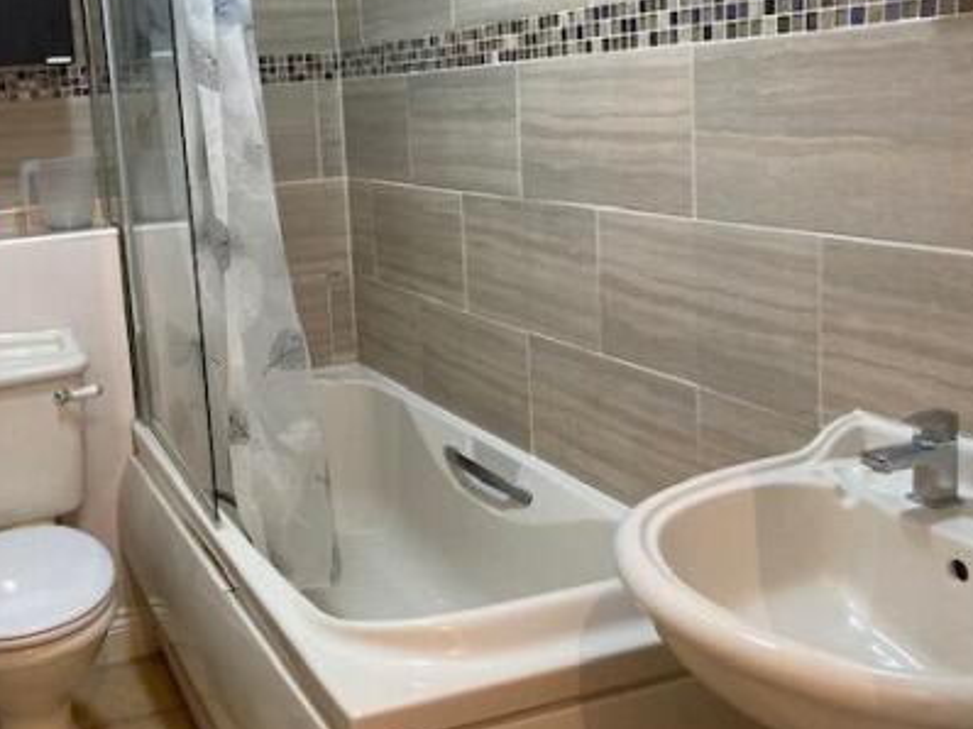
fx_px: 1152
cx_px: 295
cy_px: 300
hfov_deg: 44.8
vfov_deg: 35.0
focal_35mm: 41
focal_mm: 3.99
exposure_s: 1/50
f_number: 1.8
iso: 125
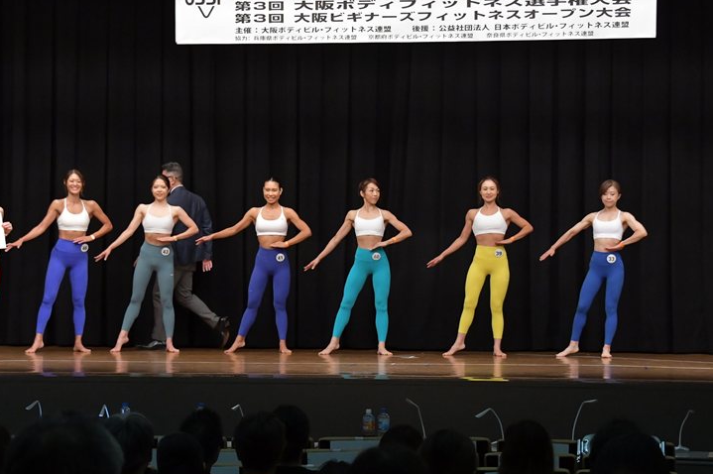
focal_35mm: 110
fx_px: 2177
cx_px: 348
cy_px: 230
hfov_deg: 18.6
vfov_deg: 12.4
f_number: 5.6
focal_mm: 68
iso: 5000
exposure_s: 1/400
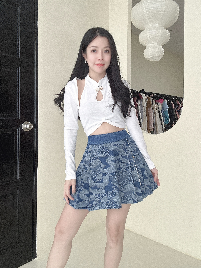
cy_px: 134
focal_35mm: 23
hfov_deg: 58.9
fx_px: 178
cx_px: 100
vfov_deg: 73.9
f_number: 1.9
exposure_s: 1/78
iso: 80
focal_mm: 2.69
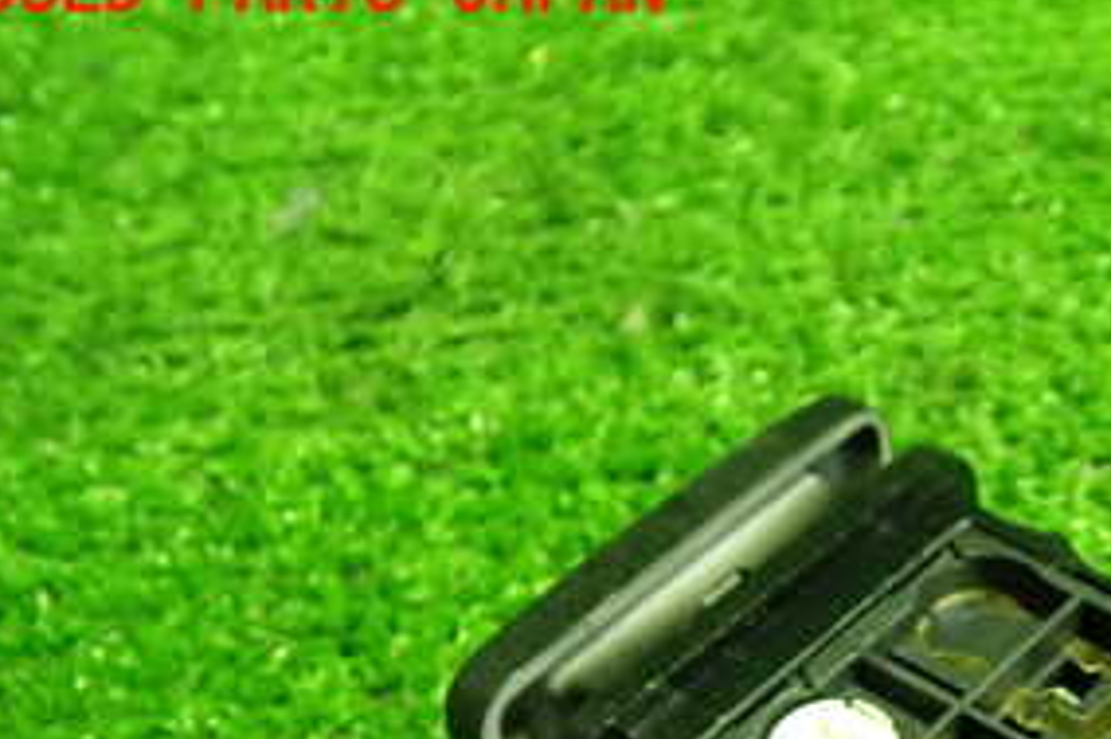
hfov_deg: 28.5
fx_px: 2036
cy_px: 817
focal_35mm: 66
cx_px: 1127
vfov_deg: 19.7
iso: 500
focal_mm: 5.4
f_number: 2.3
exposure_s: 1/30
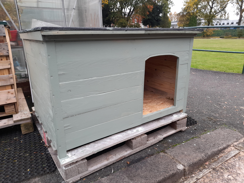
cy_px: 92
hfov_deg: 69.4
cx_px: 122
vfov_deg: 54.9
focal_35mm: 25
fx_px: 176
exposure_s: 1/50
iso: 32
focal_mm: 4.6
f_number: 2
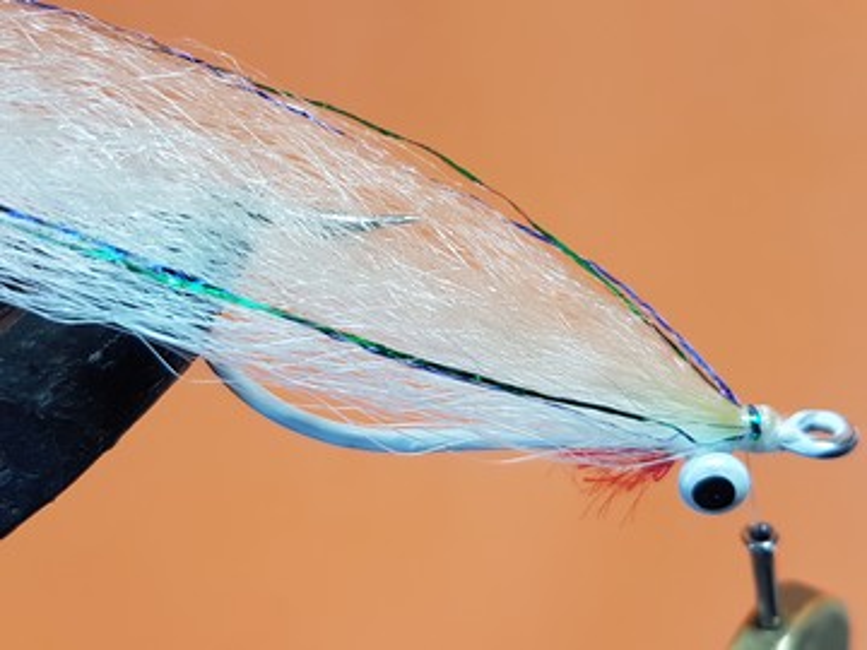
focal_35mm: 26
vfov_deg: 53.1
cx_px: 434
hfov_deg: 67.3
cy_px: 325
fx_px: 651
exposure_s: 1/50
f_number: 1.7
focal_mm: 4.2
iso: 50
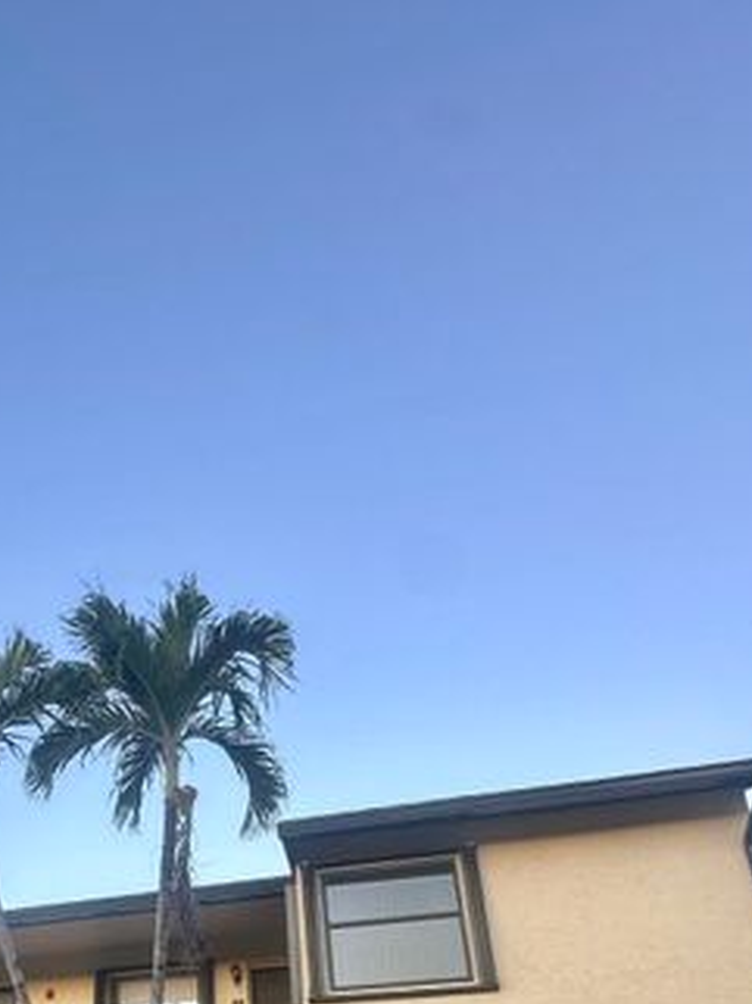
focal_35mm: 29
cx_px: 131
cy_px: 912
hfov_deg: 45.3
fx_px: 841
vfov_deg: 53.6
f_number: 2.2
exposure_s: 1/99
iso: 40
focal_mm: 2.22
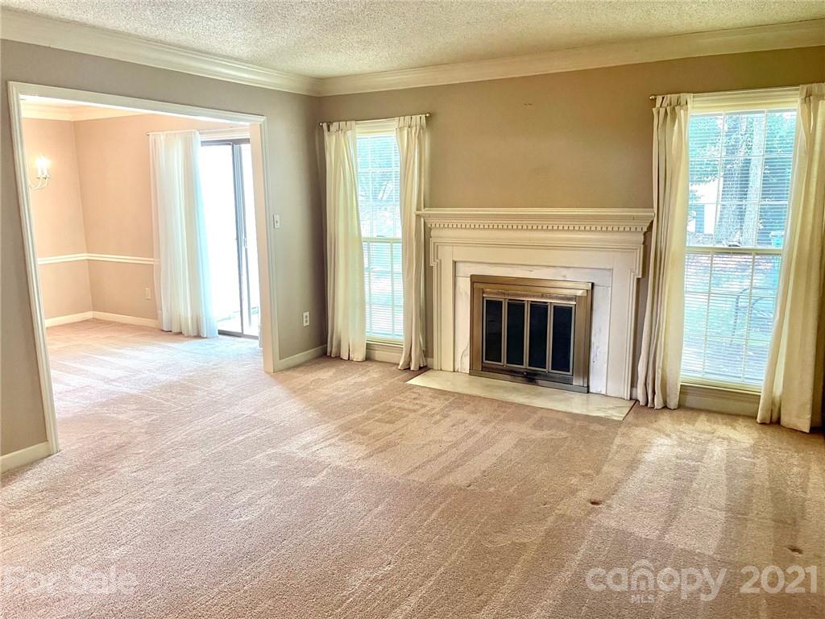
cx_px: 412
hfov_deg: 67.3
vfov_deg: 53.1
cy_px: 310
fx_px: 620
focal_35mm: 26
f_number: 1.6
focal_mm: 5.1
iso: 250
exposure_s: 1/60
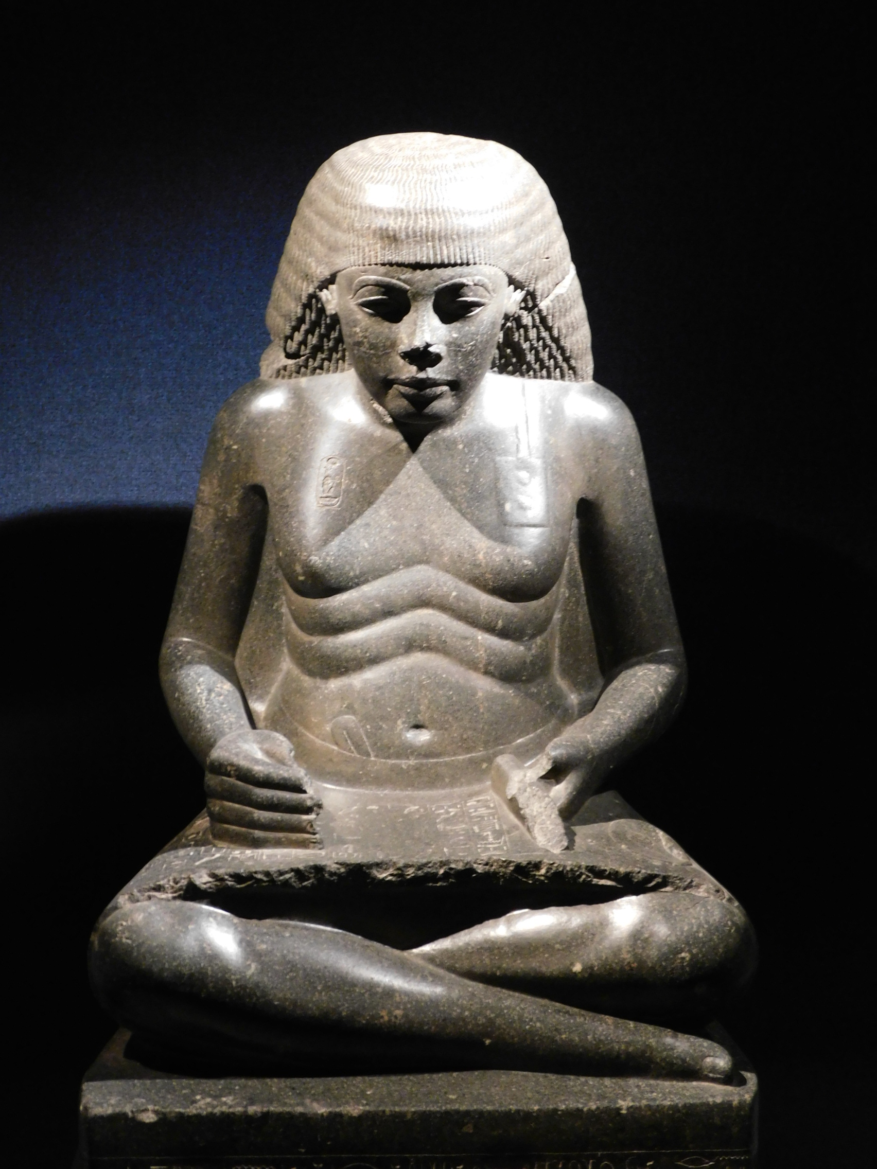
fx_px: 1520
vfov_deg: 42.1
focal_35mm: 45
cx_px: 438
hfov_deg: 32.2
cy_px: 584
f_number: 3.7
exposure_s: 1/8
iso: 450
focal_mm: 8
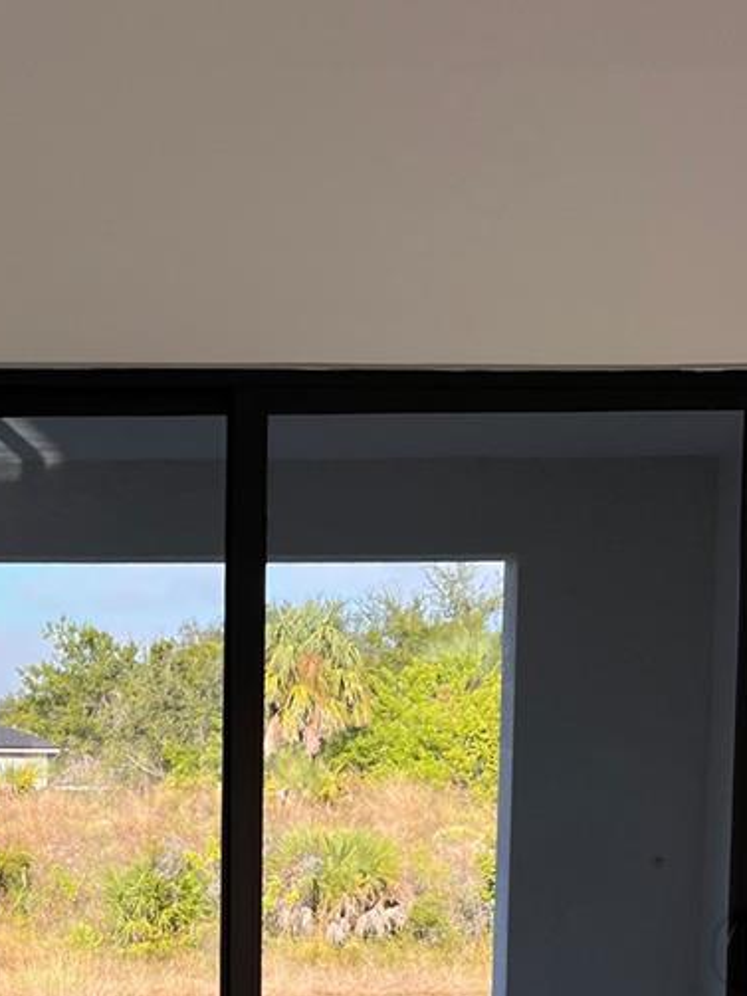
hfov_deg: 22.8
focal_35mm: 62
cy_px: 964
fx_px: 1785
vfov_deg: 29.4
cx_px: 10
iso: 50
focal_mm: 5.7
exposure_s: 1/493
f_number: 1.5
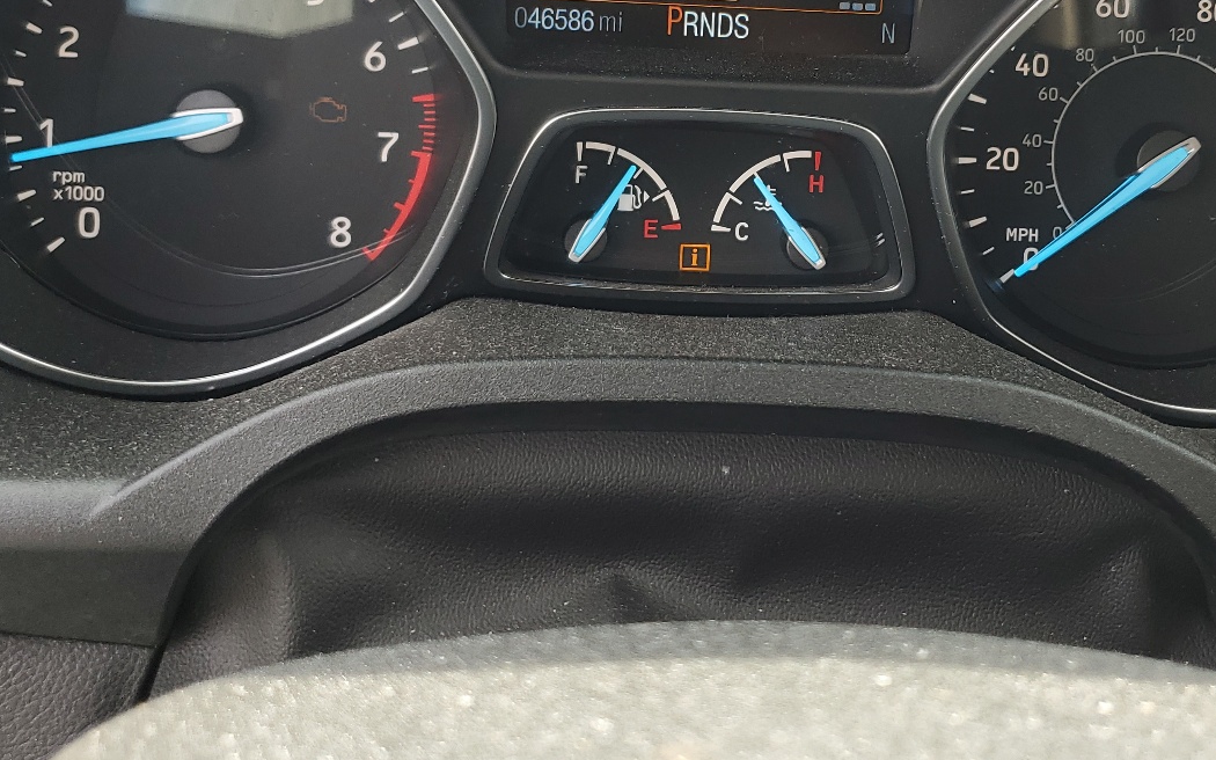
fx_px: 1392
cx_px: 713
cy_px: 148
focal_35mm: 42
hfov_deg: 47.0
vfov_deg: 29.8
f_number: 1.5
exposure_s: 1/222
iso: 50
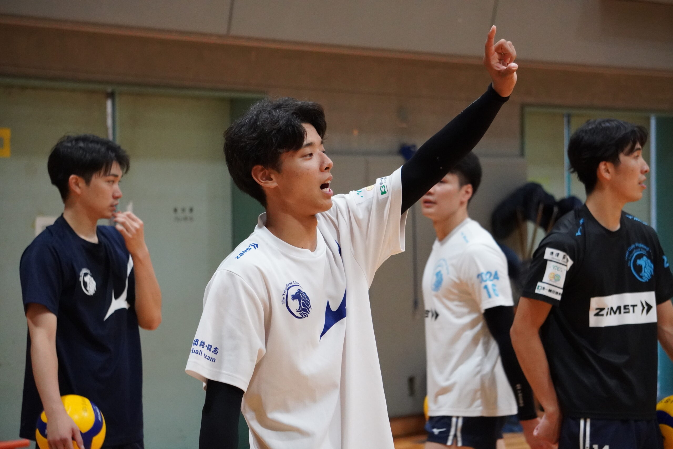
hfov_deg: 15.9
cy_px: 224
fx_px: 2412
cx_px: 336
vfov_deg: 10.6
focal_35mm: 129
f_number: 5
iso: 5000
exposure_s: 1/160
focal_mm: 86
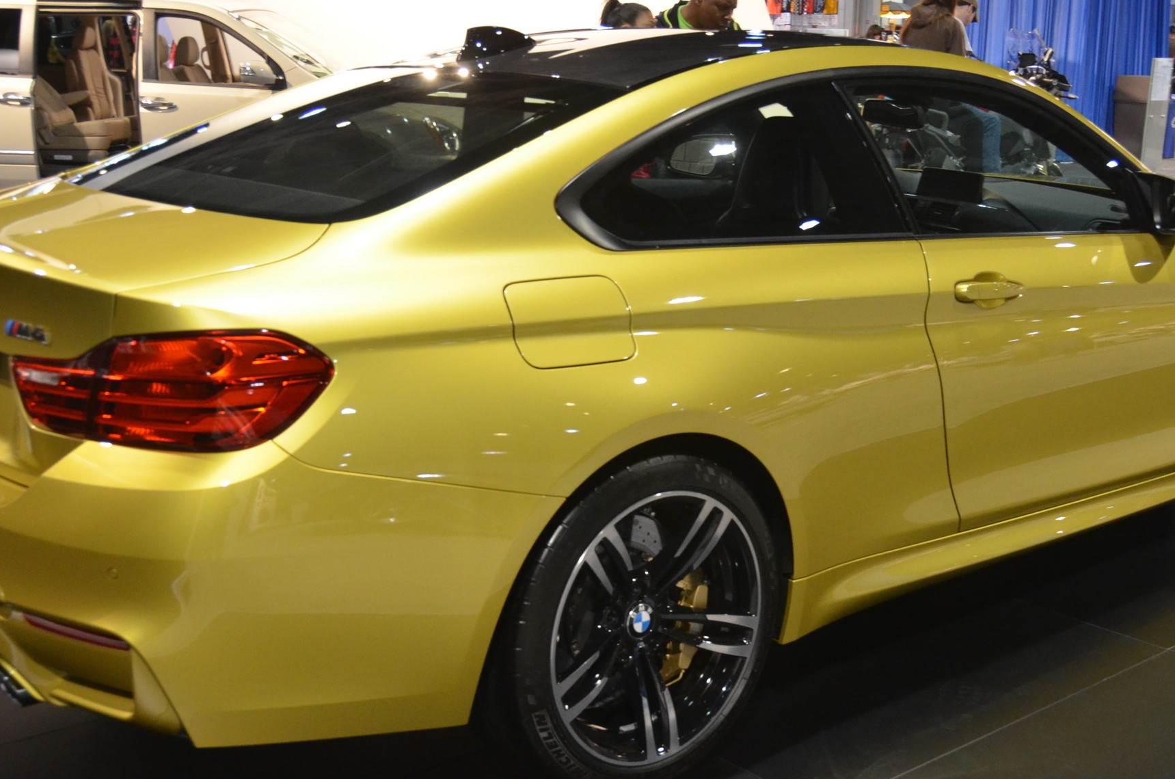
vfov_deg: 27.9
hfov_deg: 41.1
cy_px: 451
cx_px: 640
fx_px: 1564
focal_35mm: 48
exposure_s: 1/50
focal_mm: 22
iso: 1600
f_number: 3.8
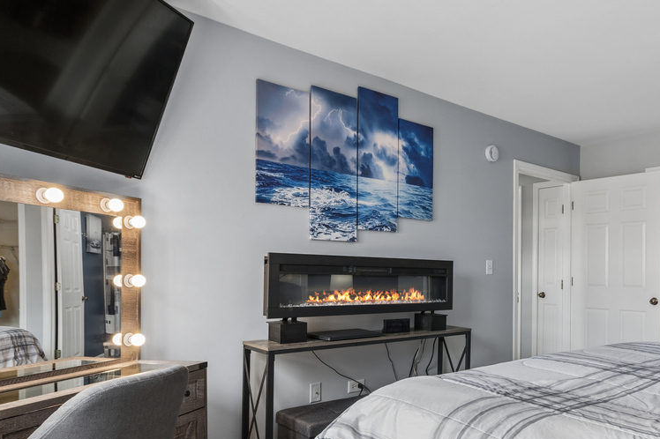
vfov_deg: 49.0
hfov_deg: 66.6
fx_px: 476
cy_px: 279
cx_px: 465
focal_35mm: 26
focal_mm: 12
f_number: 10
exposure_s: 1/10
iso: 160
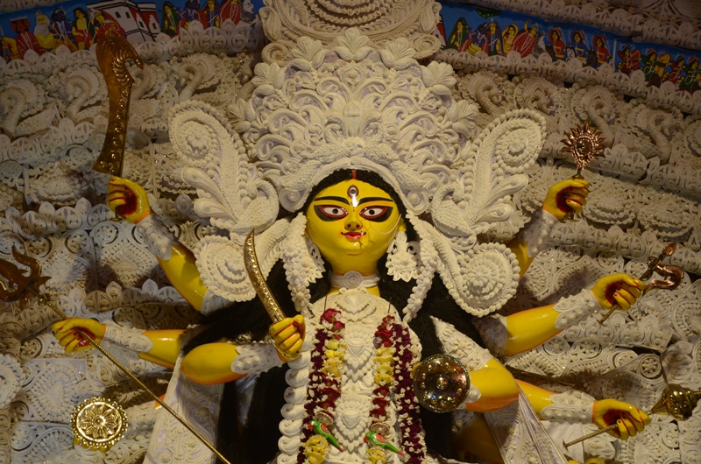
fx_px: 1691
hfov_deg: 23.4
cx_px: 350
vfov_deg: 15.6
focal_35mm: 87
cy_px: 232
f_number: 5
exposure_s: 1/100
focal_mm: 58
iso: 500
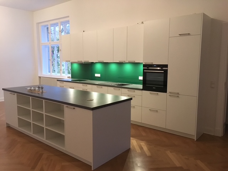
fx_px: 191
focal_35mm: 29
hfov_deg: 61.7
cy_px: 86
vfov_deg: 48.2
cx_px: 114
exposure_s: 1/17
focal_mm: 4.15
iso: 250
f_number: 2.2
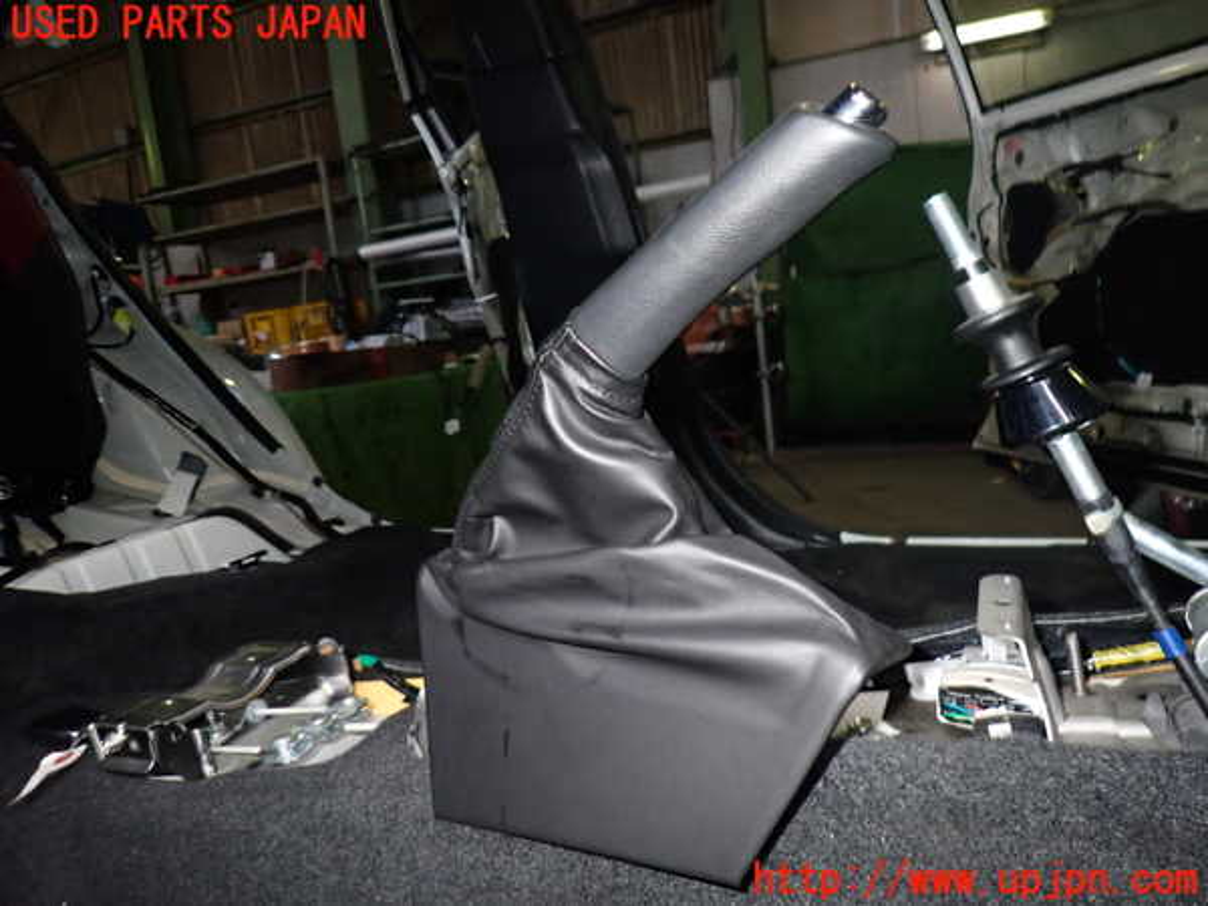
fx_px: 872
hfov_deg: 69.4
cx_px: 604
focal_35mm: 25
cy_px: 453
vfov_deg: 54.9
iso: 400
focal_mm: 4.5
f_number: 5.6
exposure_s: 1/30
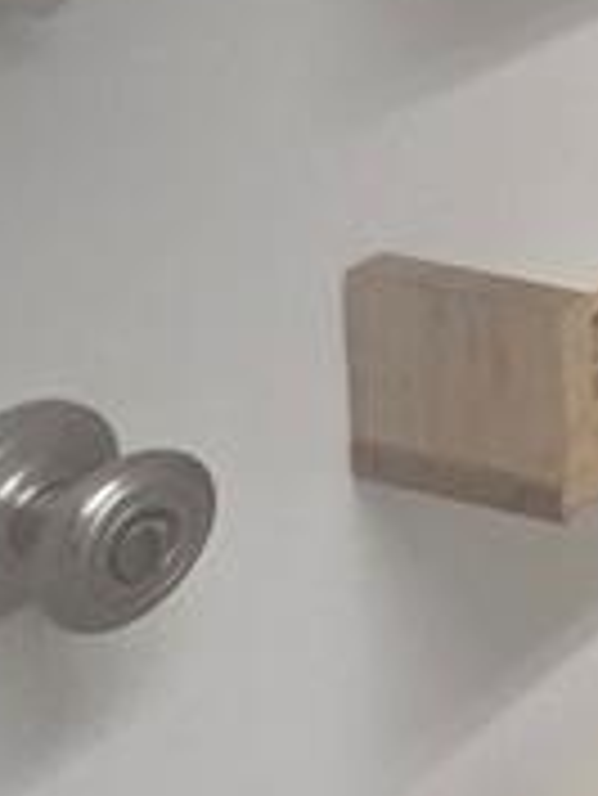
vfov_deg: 18.5
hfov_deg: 11.2
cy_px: -535
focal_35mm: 88
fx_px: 2025
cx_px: 1758
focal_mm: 2.2
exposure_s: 1/120
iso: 200
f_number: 1.9
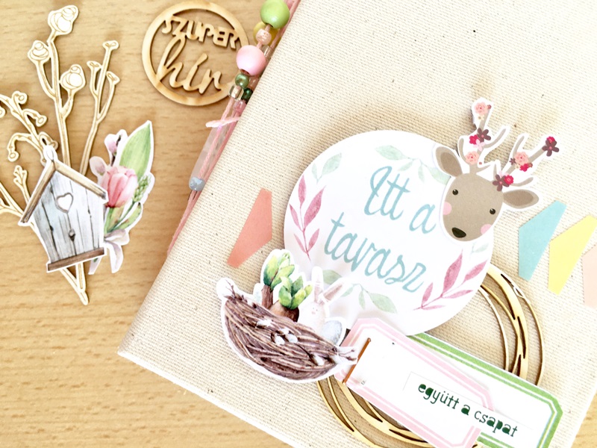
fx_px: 500
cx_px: 298
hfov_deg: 61.7
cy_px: 224
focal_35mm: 29
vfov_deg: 48.2
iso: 25
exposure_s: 1/50
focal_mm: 4.15
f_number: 2.2
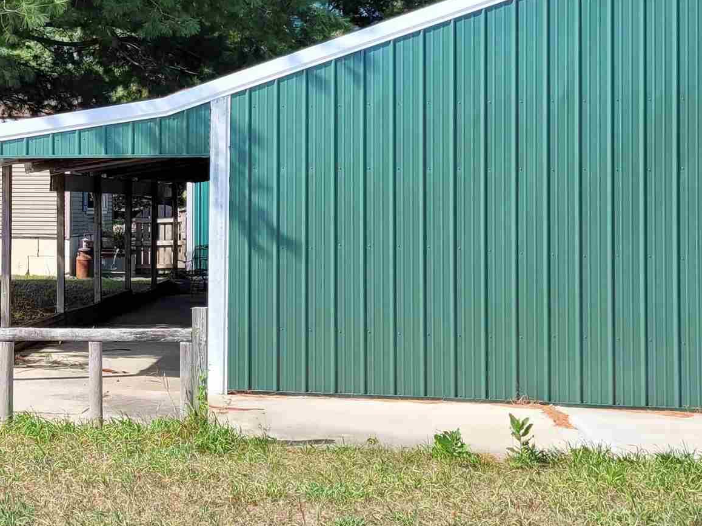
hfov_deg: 26.4
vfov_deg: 21.2
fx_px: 1399
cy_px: 172
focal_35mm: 69
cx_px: -33
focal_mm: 5.4
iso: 40
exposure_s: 1/1365
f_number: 1.8
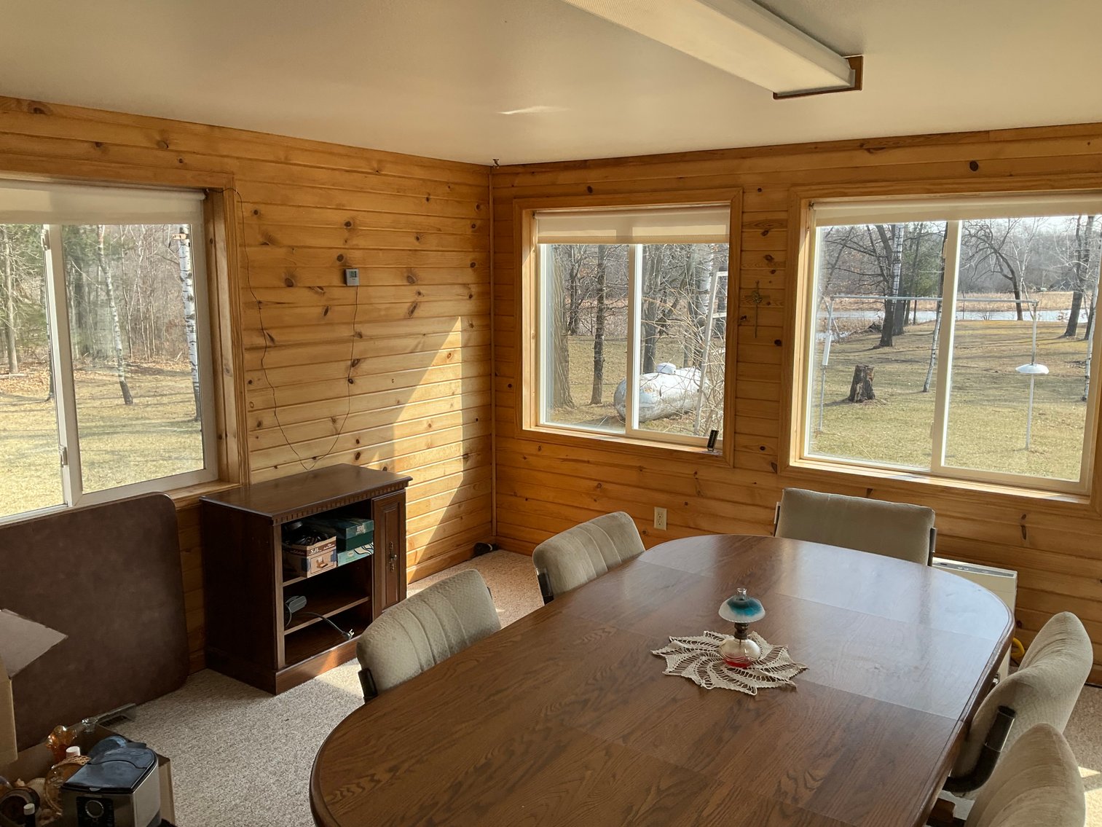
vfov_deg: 48.2
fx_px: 923
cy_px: 414
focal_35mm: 29
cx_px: 551
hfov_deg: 61.7
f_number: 1.8
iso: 25
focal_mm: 3
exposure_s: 1/299
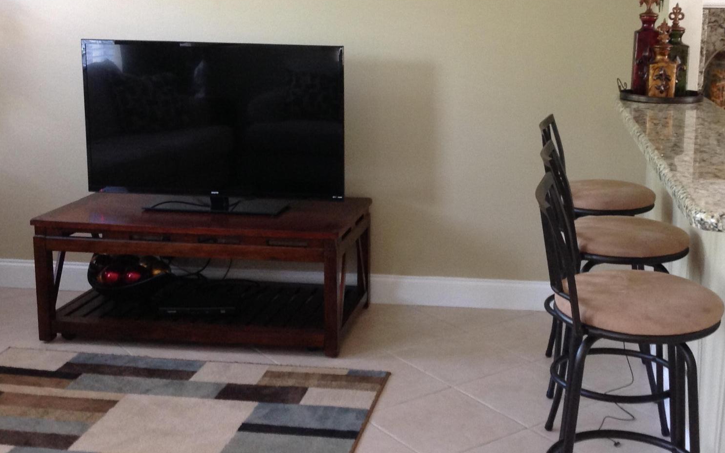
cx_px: 450
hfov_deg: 40.0
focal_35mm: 50
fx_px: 988
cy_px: 163
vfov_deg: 25.7
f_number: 2.4
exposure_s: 1/15
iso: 160
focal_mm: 4.28
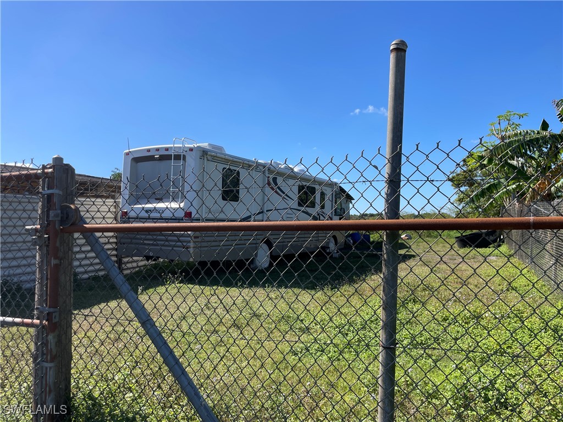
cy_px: 211
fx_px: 423
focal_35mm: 26
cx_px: 282
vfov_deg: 53.1
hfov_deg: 67.3
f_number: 1.6
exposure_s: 1/3205
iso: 32
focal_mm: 4.2
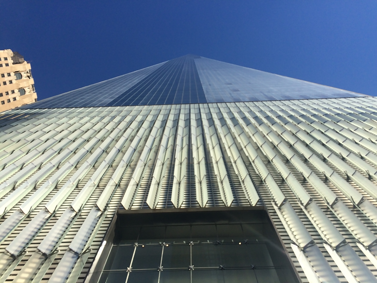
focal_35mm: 29
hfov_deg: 61.7
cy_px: 142
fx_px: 316
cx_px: 188
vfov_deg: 48.2
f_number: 2.2
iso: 32
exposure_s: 1/2237
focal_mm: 4.15
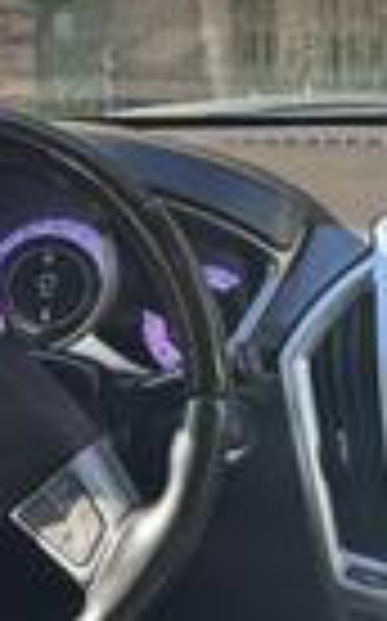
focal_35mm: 93
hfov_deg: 13.5
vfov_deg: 22.3
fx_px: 1573
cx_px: 513
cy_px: 288
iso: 80
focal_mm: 6.76
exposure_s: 1/121
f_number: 1.78
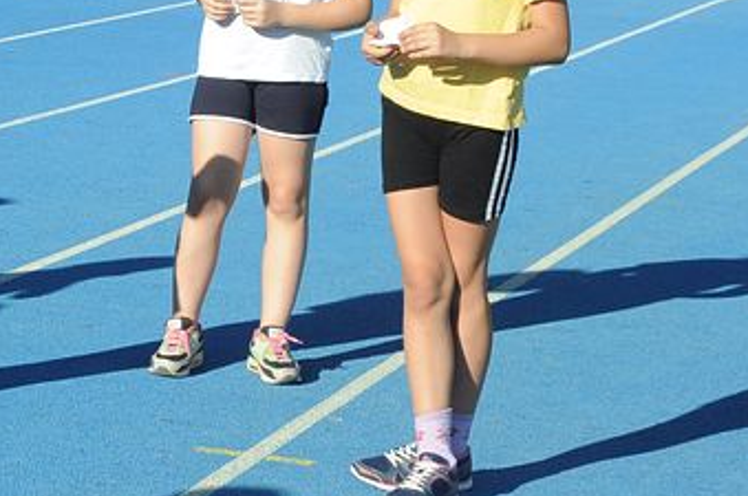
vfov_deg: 8.1
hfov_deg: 12.0
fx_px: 3512
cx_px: -73
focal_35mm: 169
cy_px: 166
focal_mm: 45
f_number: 11
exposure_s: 1/500
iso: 500
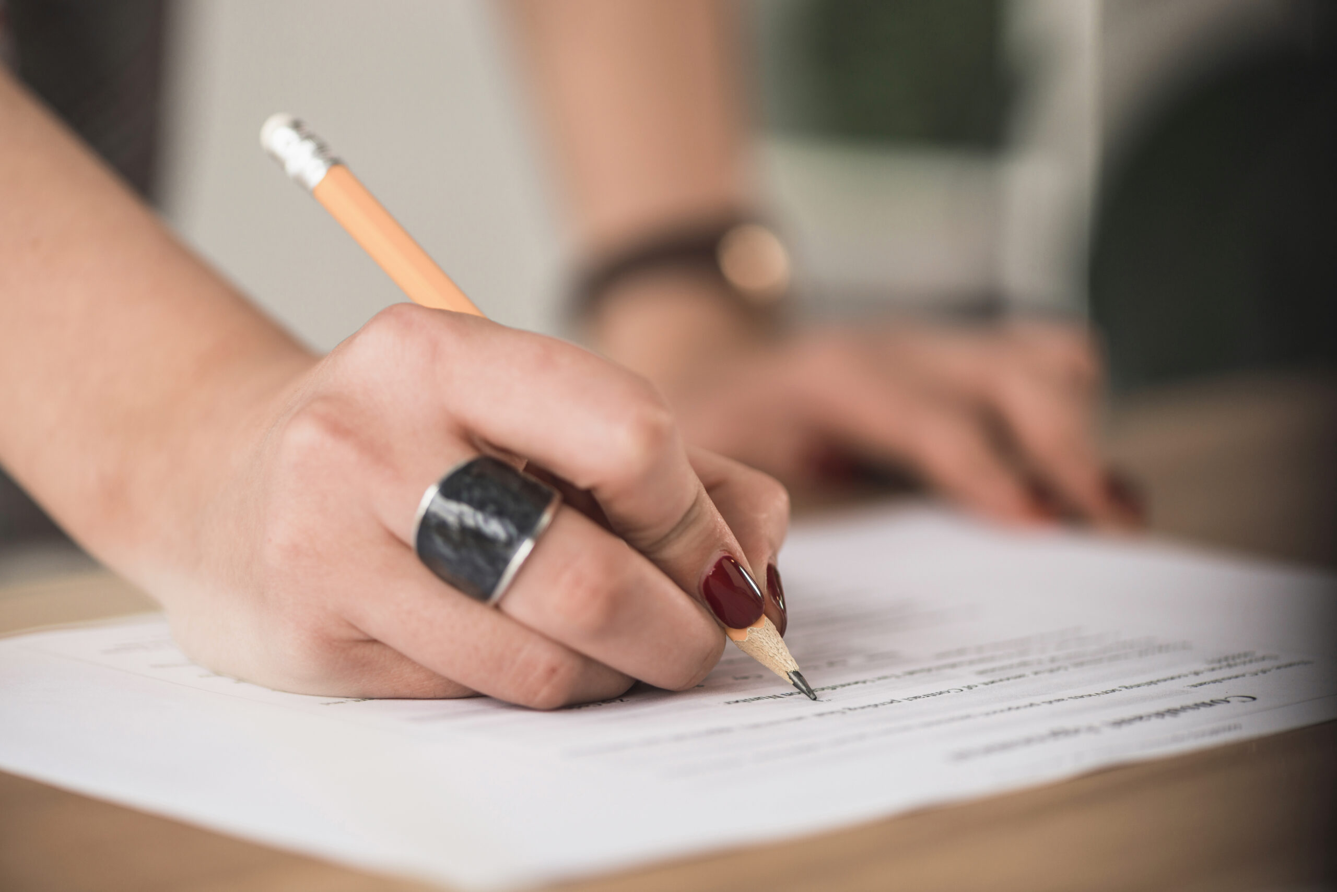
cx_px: 668
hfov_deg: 19.4
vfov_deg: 13.1
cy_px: 446
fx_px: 3901
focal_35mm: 105
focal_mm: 105
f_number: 3
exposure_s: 1/125
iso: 320
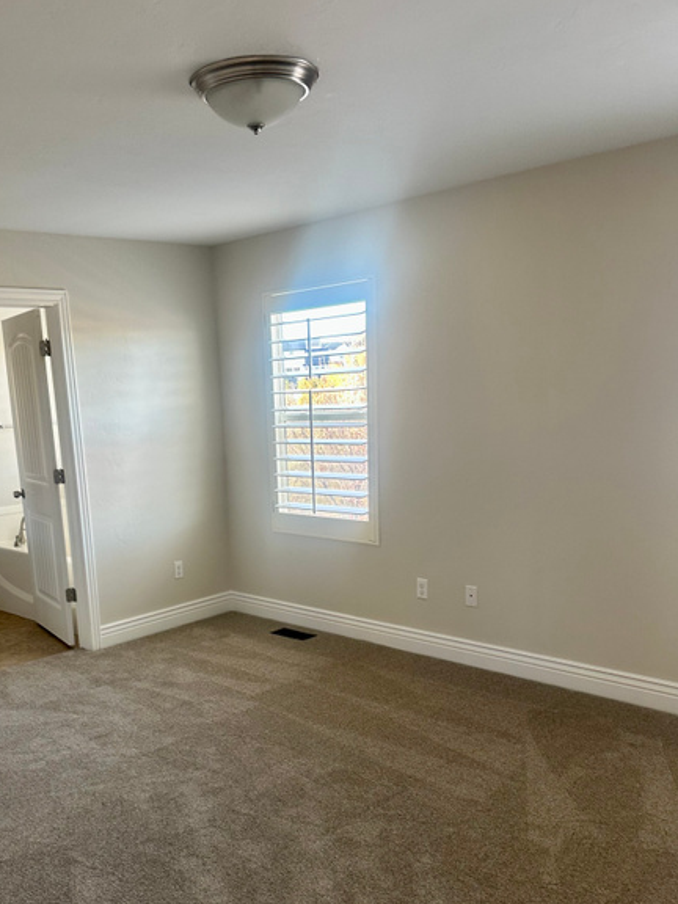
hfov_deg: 43.6
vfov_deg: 55.9
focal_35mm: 32
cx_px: 229
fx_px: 836
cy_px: 585
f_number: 1.78
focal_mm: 6.86
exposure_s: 1/60
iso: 160
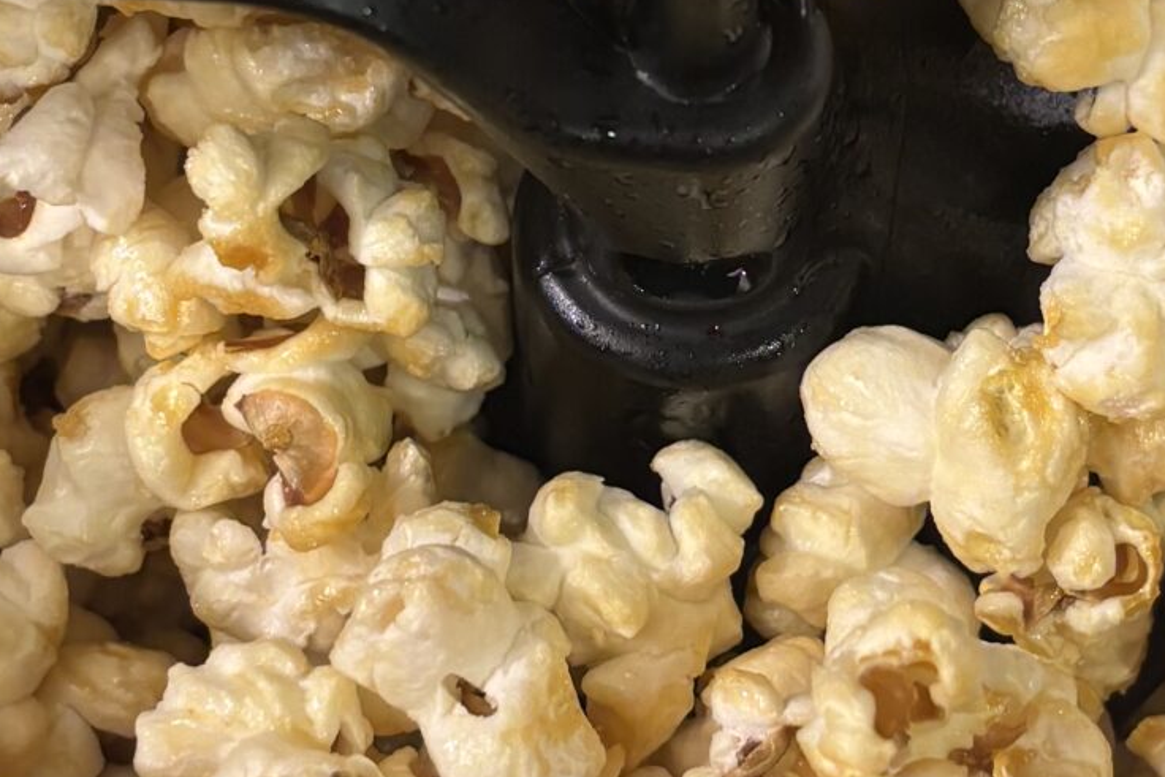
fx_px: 3042
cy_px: 82
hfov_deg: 21.7
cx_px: 684
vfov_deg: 14.4
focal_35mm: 94
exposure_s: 1/50
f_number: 1.6
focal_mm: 5.96
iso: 160
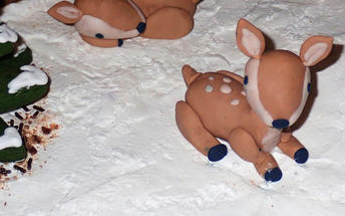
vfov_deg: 13.9
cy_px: 92
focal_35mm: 94
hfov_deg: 22.0
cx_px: 236
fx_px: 884
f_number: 10
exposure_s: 1/60
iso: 250
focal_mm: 11
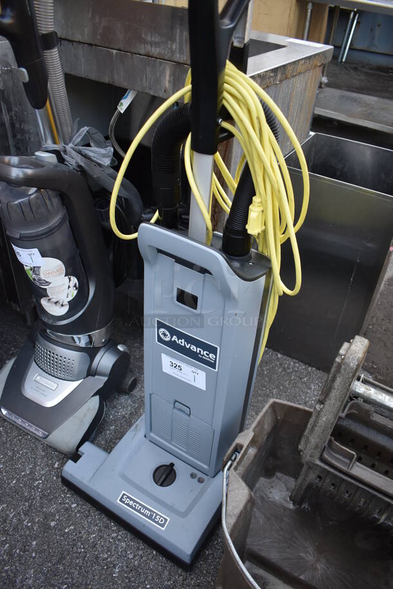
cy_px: 294
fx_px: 441
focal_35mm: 27
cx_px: 196
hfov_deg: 48.0
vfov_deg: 67.3
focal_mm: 18
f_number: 3.5
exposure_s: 1/250
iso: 720
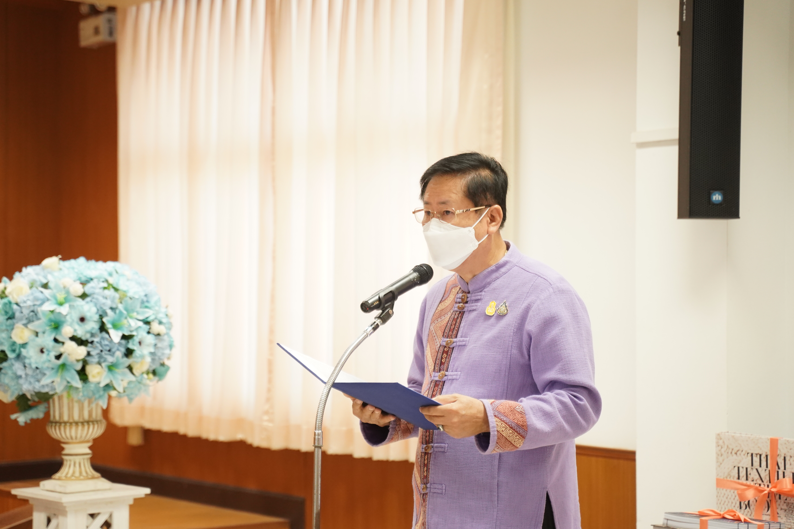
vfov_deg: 16.9
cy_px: 272
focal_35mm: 81
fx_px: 1786
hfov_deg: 25.1
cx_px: 367
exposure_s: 1/320
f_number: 2.8
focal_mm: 75
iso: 3200
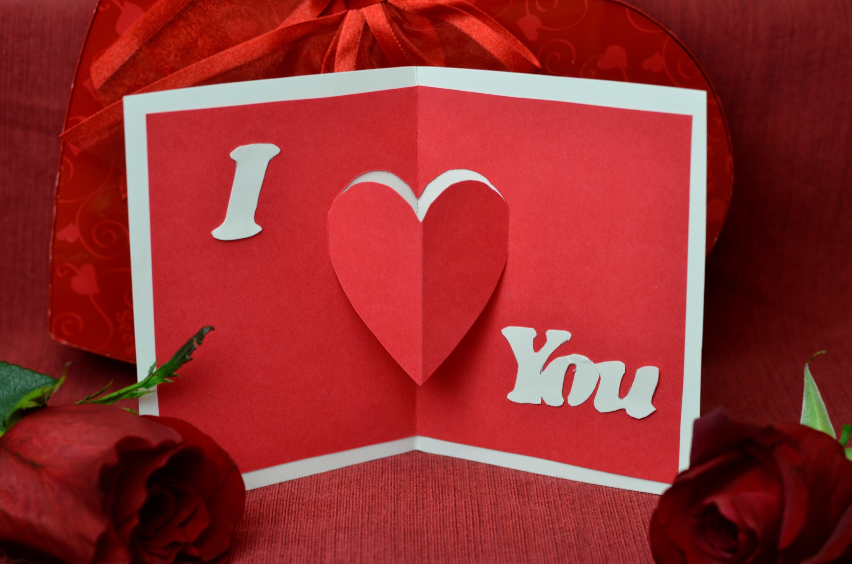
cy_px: 282
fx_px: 1771
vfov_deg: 18.1
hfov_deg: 27.0
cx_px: 426
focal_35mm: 75
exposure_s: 1/40
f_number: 5
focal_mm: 50
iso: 200
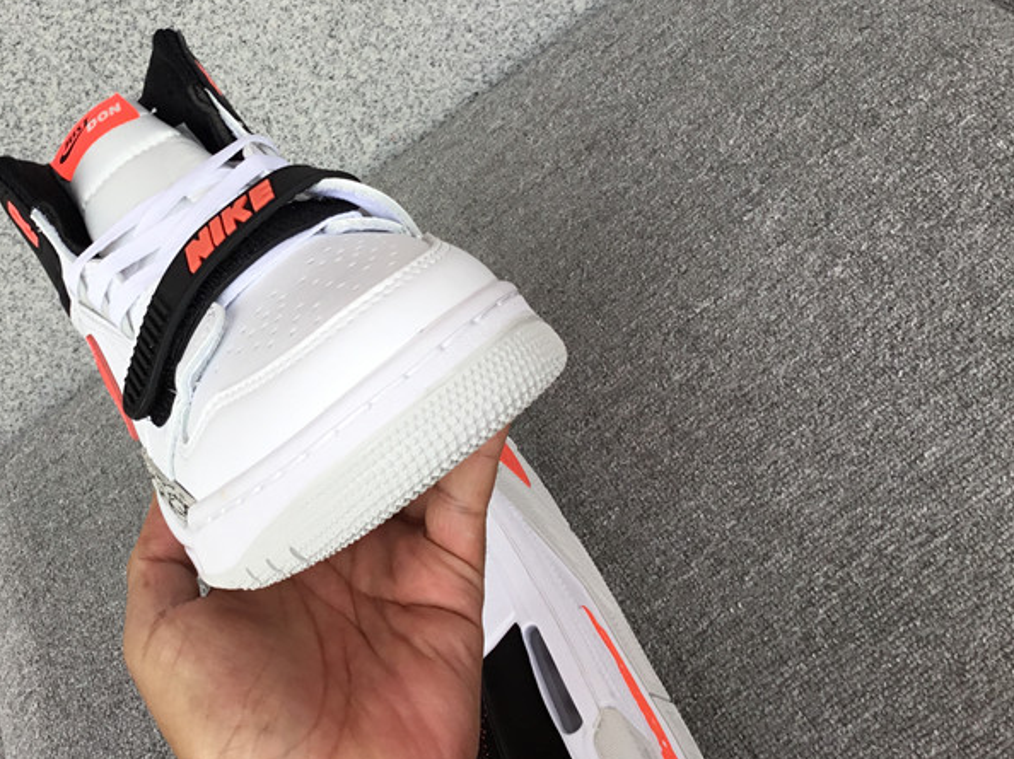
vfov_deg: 30.4
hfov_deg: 39.6
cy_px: 199
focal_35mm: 47
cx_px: 280
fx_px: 1376
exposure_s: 1/125
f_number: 2.4
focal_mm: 3.3
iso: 25
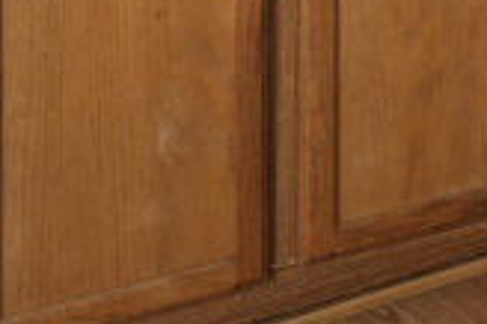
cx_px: 1111
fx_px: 1351
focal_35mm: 100
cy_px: -290
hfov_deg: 14.6
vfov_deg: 12.3
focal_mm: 16
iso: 400
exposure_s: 1/1.25
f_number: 8
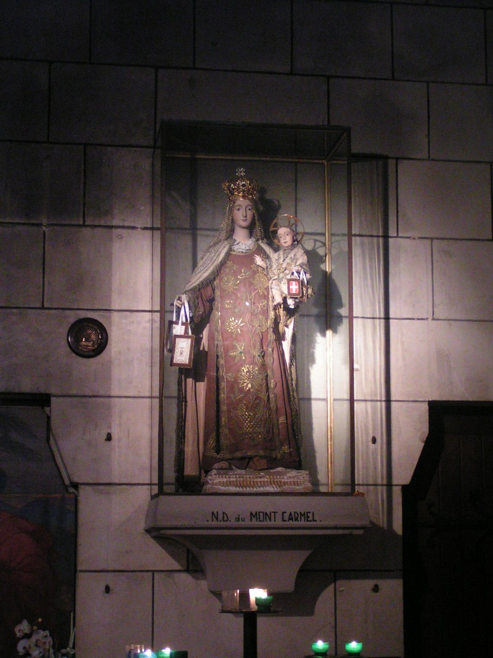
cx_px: 246
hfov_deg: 21.6
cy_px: 329
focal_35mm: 68
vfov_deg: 28.6
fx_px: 1292
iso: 400
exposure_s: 1/25
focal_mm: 10.5
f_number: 3.2
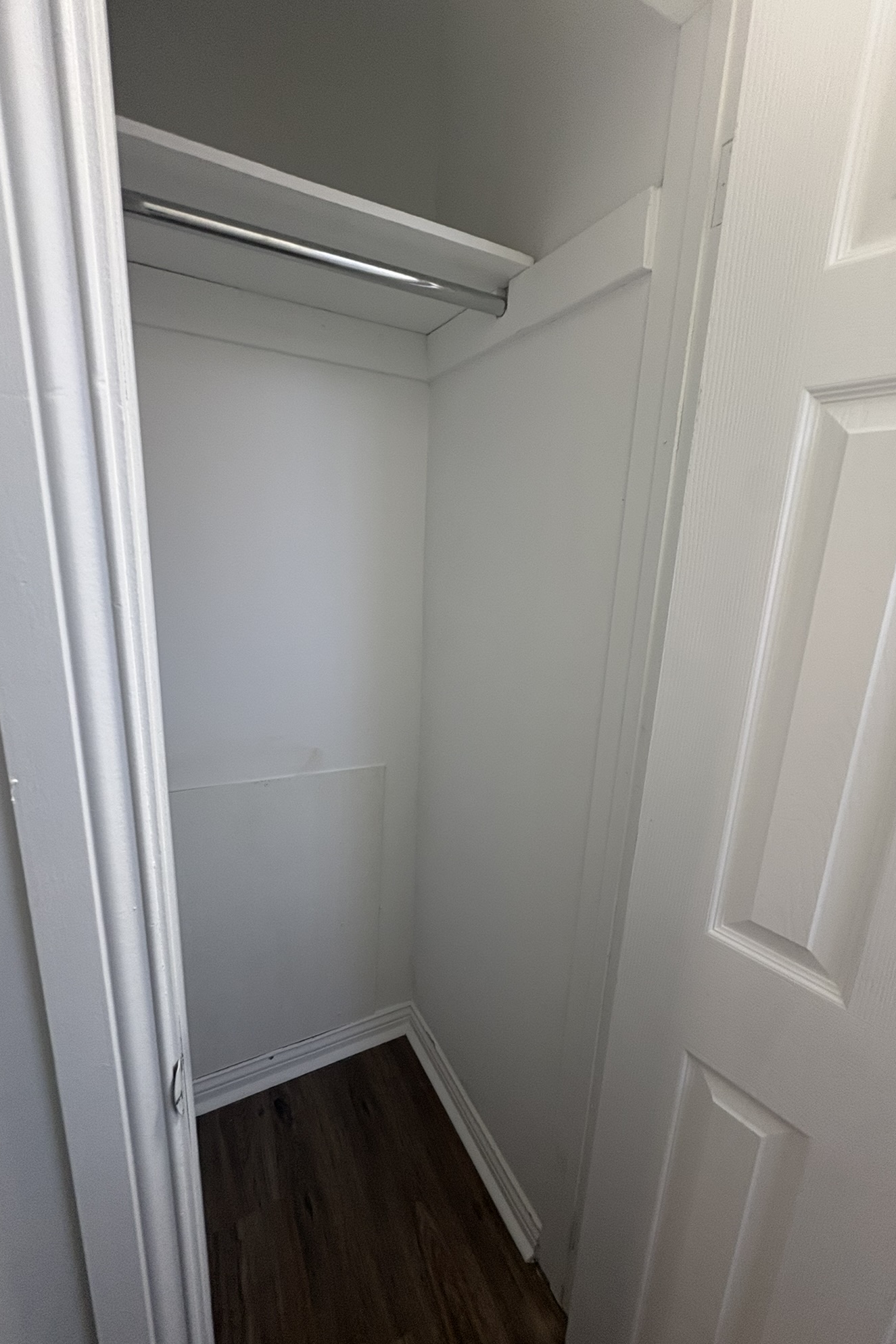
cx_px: 460
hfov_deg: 77.3
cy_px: 681
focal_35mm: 15
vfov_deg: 100.4
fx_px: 560
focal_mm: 2.22
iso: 200
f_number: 2.2
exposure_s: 1/60
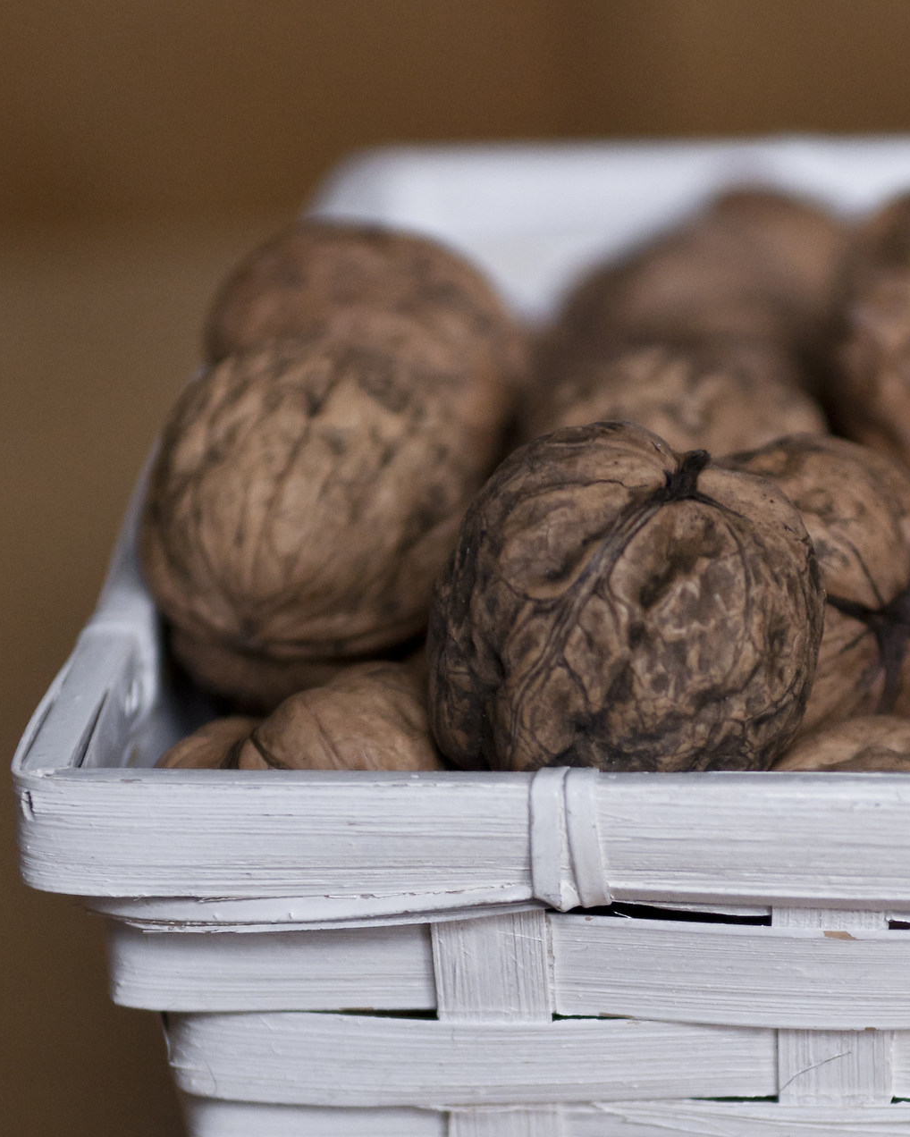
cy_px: 858
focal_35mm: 146
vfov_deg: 13.2
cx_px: 579
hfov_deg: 10.6
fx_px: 4910
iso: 800
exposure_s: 1/500
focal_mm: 55
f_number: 3.5
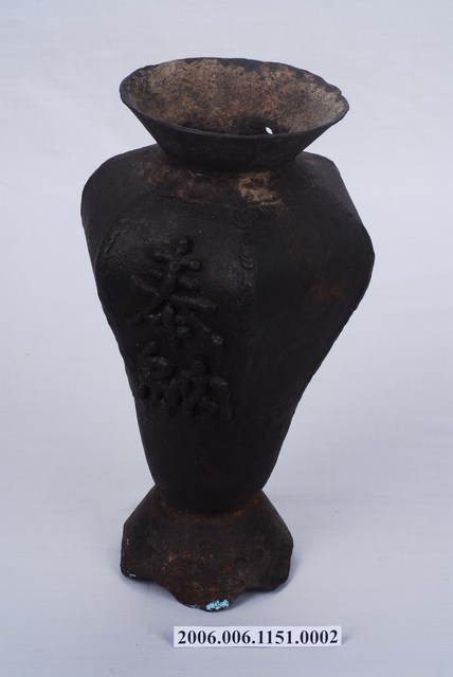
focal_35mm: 90
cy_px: 338
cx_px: 226
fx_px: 1695
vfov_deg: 22.6
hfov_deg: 15.2
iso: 100
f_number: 25
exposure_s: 1/100
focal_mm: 60
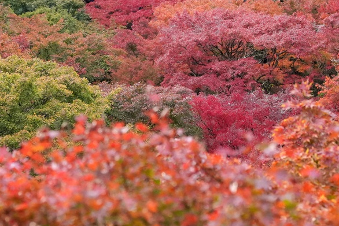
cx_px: 97
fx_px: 1498
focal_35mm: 159
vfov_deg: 8.6
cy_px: 79
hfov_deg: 12.9
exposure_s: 1/1000
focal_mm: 60.8
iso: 5000
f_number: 4.5
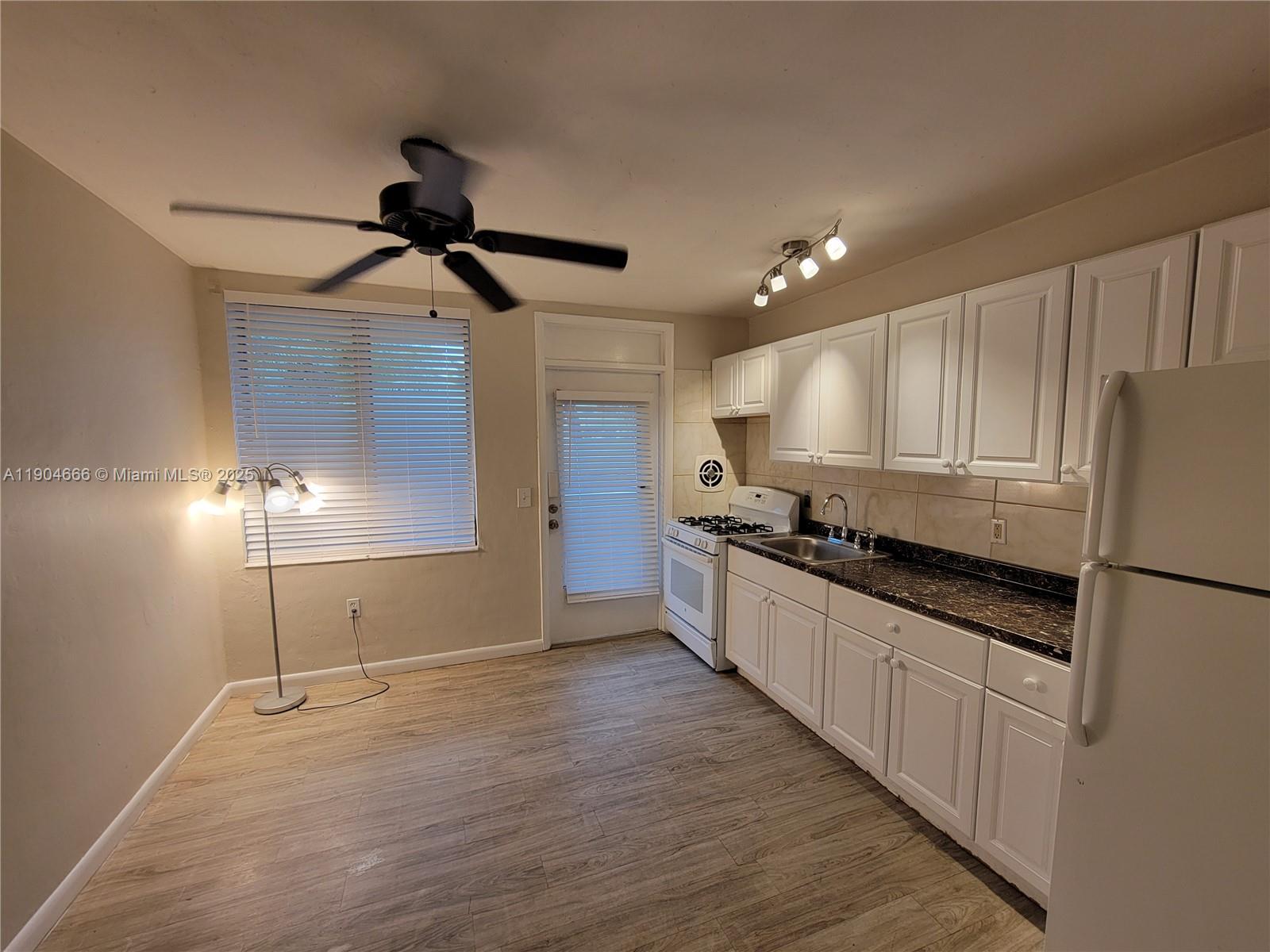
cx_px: 635
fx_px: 477
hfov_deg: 106.2
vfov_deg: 89.9
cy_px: 476
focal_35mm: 13
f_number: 2.2
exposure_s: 1/60
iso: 64
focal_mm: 2.2
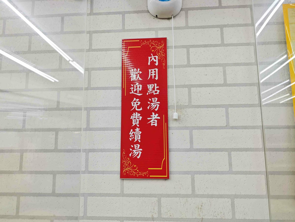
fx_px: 196
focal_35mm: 23
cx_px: 148
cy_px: 111
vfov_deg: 58.9
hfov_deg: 73.9
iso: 640
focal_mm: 8.72
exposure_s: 1/600
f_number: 2
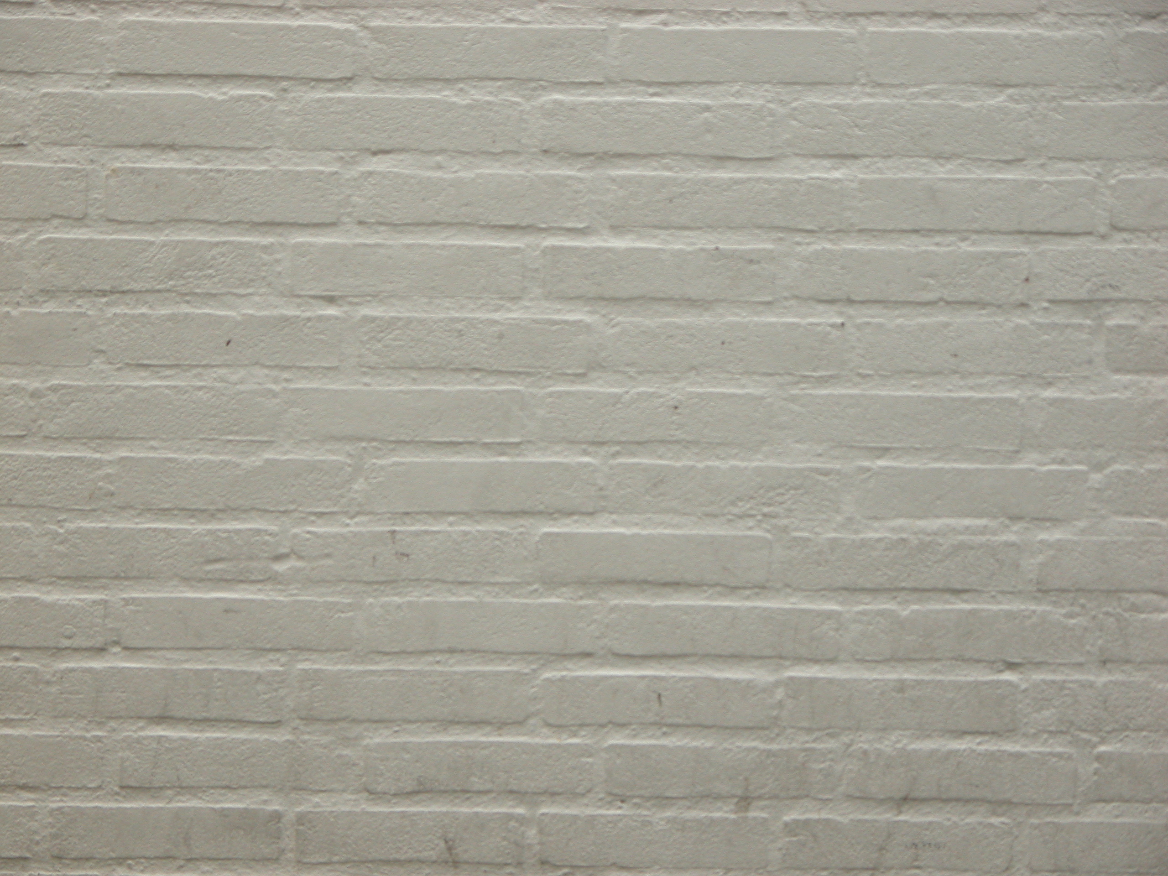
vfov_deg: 13.0
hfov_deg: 17.3
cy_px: 438
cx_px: 584
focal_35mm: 114
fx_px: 3847
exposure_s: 1/48.7
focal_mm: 29.5
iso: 100
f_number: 3.7
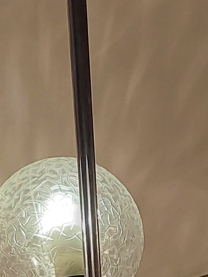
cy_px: 392
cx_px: 152
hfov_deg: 11.7
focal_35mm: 126
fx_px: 1010
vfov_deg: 14.7
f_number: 1.8
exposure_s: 1/120
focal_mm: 5.23
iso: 40
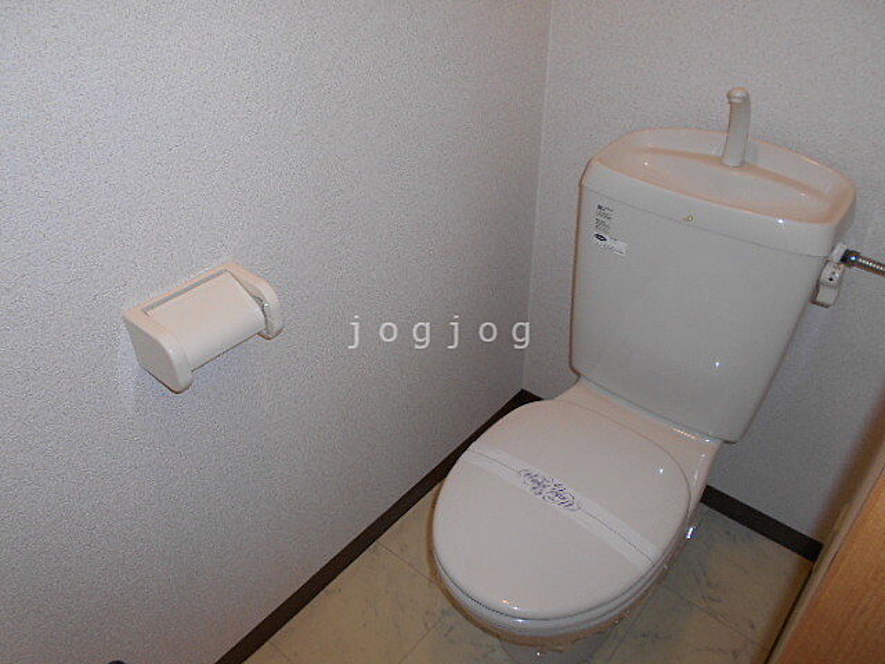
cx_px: 442
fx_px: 665
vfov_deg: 53.1
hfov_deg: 67.3
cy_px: 332
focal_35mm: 26
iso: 80
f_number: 3.2
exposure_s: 1/25
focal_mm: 4.6
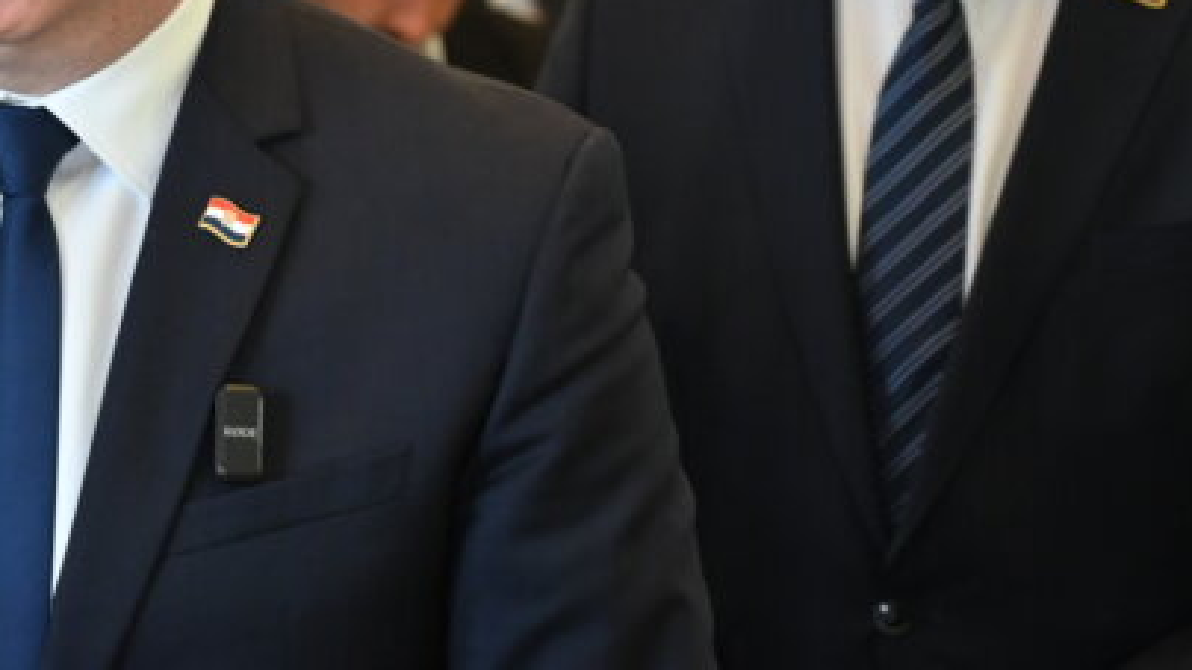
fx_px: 4361
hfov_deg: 15.3
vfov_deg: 8.7
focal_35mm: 138
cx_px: -6
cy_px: -93
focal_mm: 52
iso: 3200
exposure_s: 1/80
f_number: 4
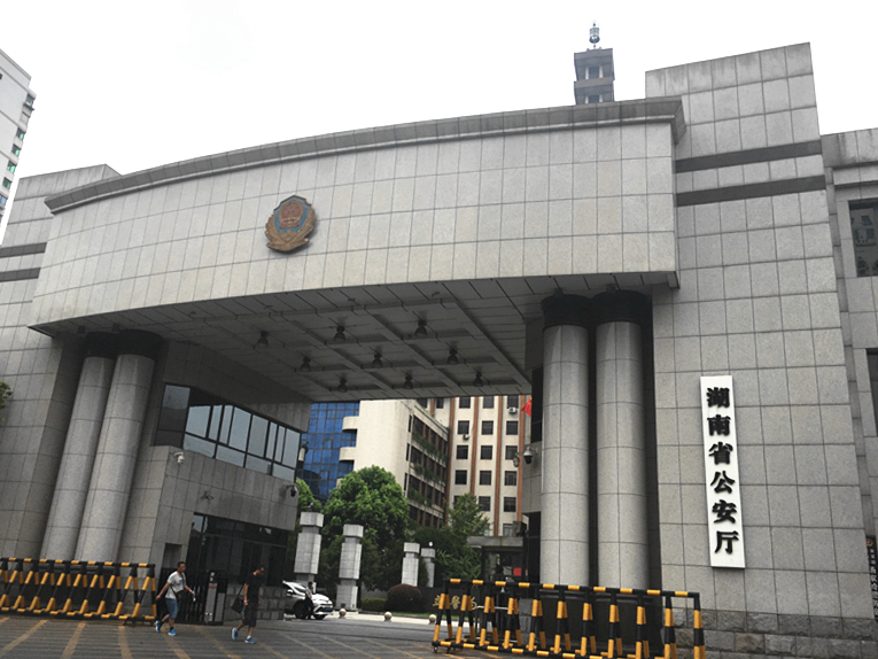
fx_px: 736
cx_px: 439
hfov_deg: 61.7
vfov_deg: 48.2
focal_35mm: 29
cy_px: 330
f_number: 2.2
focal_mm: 4.15
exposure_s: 1/1099
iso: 25
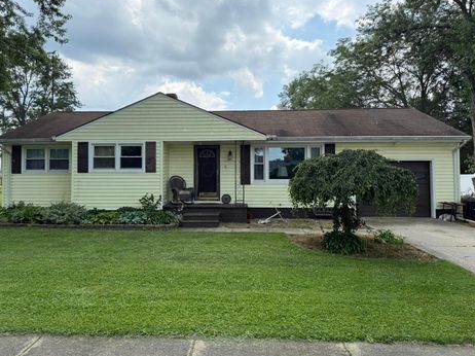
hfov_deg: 67.3
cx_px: 224
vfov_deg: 53.0
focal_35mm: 26
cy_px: 169
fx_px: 357
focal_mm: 6.76
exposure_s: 1/1812
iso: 100
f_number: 1.78
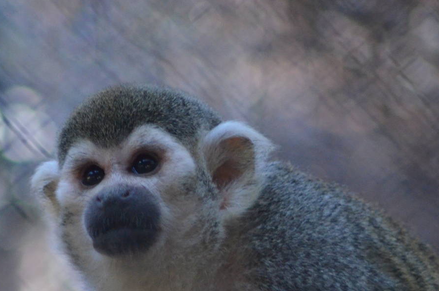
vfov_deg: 1.7
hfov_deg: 2.5
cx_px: 209
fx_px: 9868
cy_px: 248
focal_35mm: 811
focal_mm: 300
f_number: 5.6
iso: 3200
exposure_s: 1/250
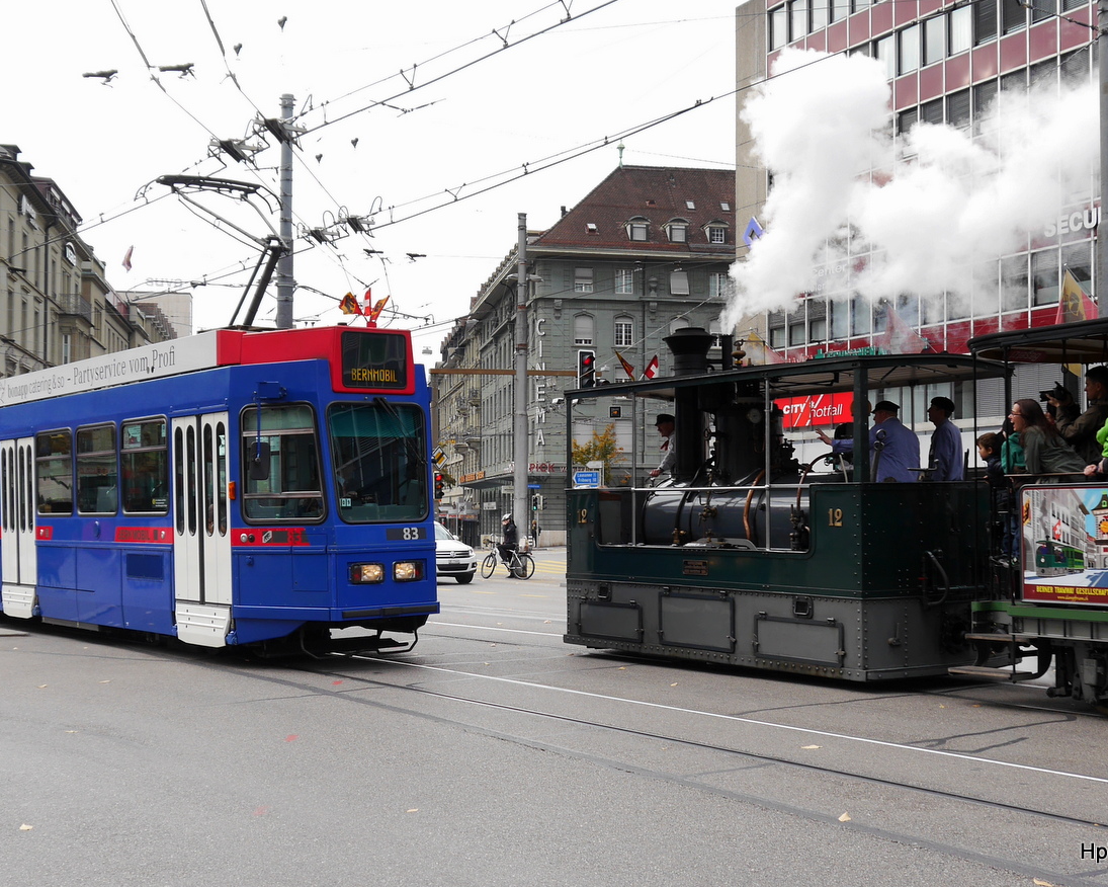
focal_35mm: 30
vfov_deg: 48.5
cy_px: 431
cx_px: 542
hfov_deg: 58.8
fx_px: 984
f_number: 5
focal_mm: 14
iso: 160
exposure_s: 1/250
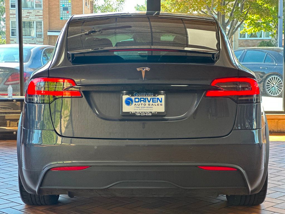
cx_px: 142
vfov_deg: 19.1
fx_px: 634
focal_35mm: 77
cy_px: 107
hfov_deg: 25.3
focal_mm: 9
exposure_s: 1/120
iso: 200
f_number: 2.8
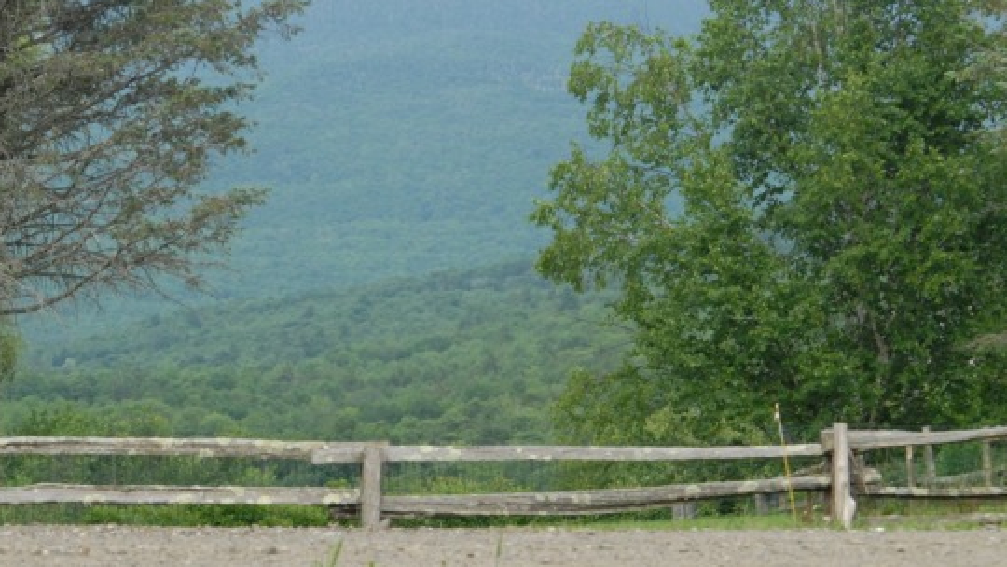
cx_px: 351
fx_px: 4353
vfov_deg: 7.5
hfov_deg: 13.2
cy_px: 290
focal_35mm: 163
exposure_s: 1/320
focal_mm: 70
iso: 800
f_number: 9
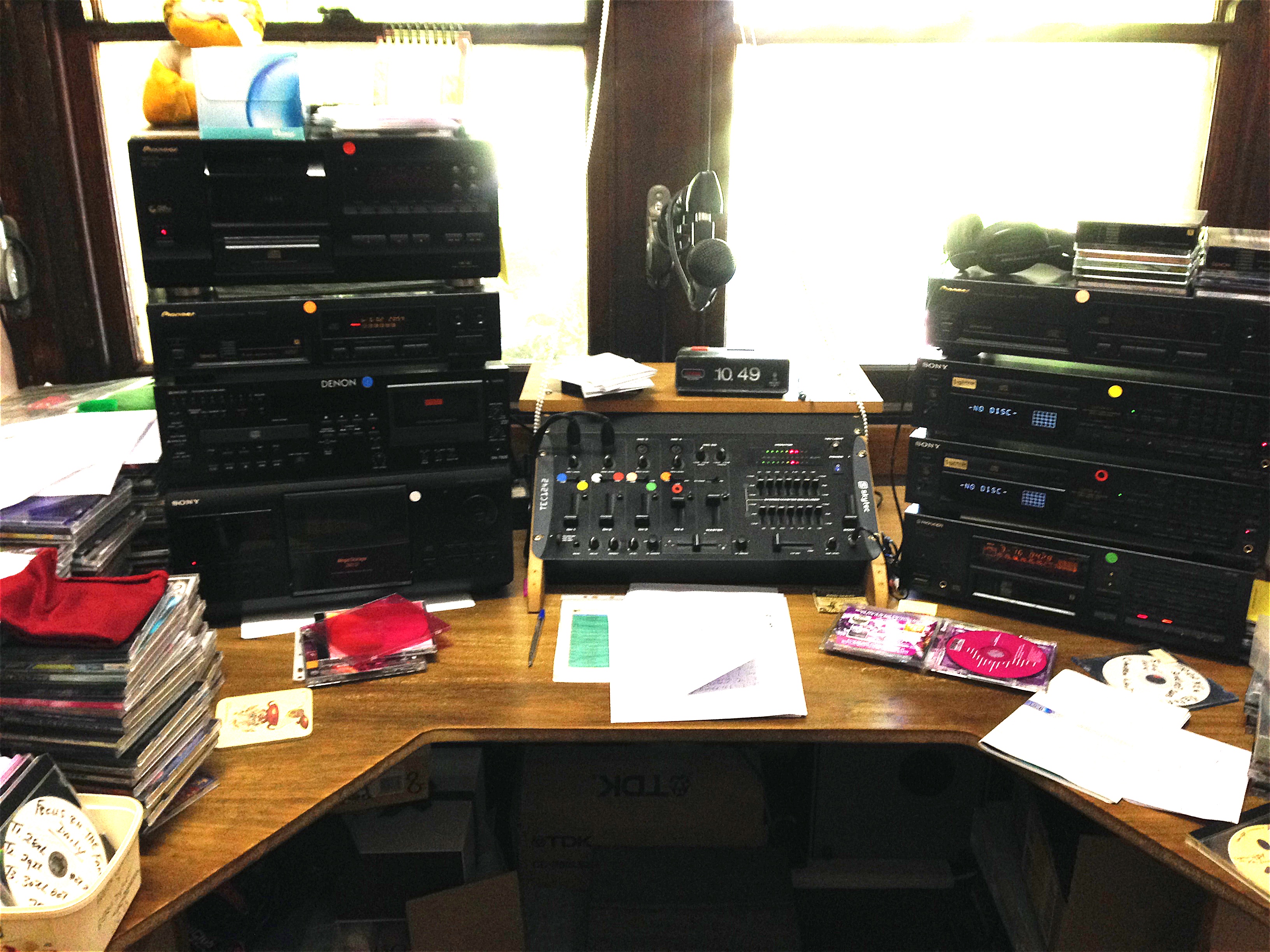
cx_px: 635
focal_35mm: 33
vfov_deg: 42.9
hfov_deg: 55.4
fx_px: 1211
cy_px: 476
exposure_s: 1/20
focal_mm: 4.12
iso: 125
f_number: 2.4
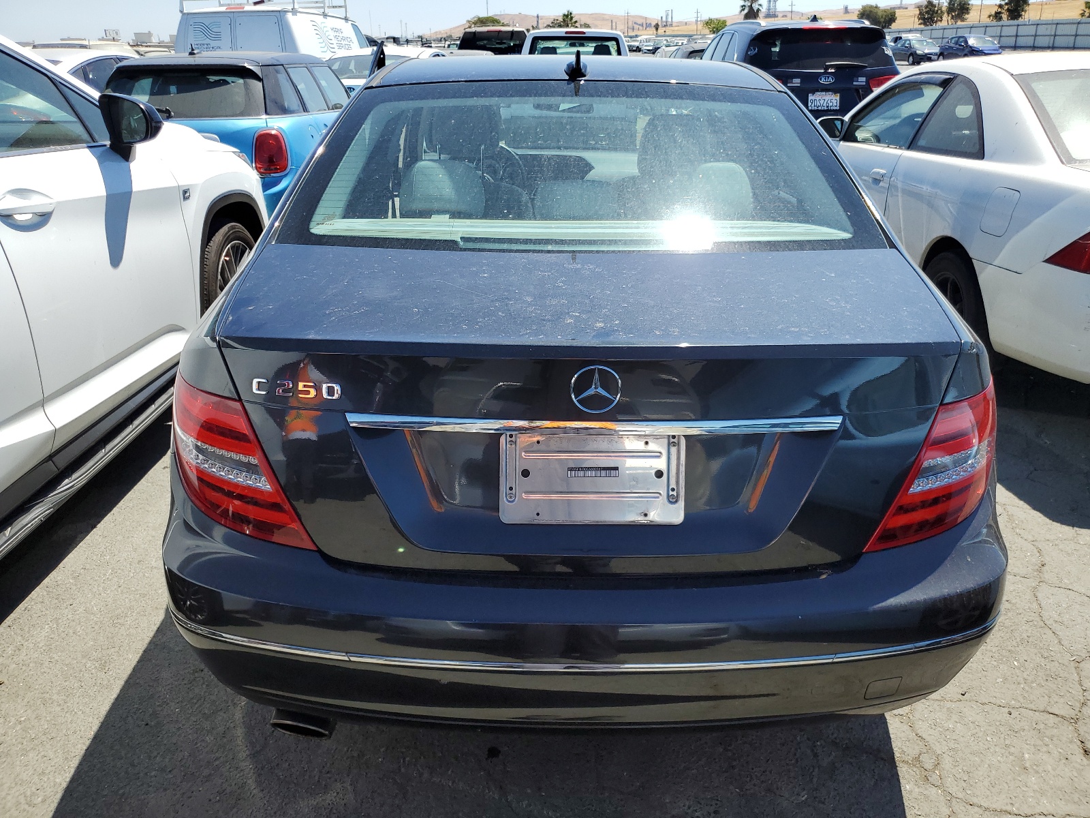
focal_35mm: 26
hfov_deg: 67.3
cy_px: 409
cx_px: 545
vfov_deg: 53.1
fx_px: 819
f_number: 1.5
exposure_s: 1/2500
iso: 50
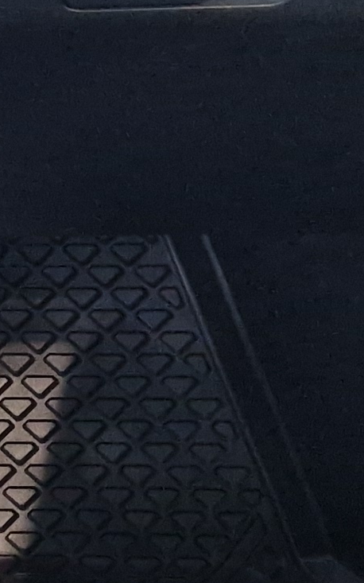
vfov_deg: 15.7
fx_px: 2111
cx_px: -594
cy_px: 335
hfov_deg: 8.7
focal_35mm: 133
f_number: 1.8
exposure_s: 1/100
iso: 500
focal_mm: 5.4
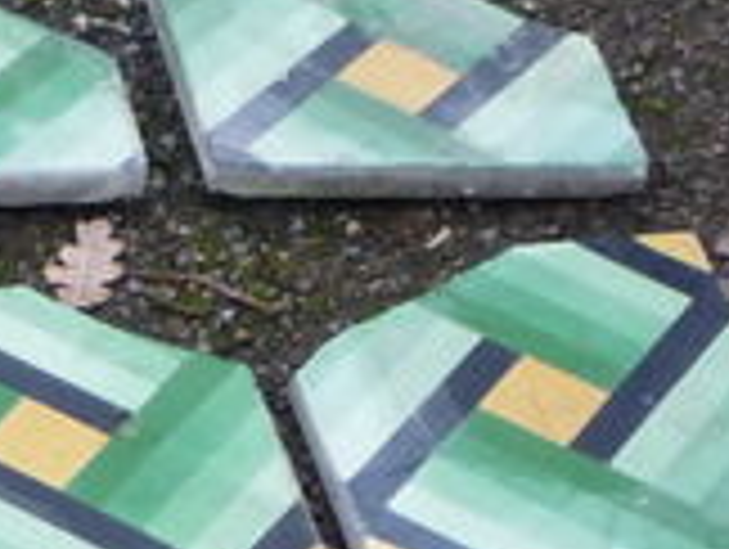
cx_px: -594
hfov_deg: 10.1
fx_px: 3902
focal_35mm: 185
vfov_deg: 7.6
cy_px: 1228
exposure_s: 1/30
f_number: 3.3
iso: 200
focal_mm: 5.2
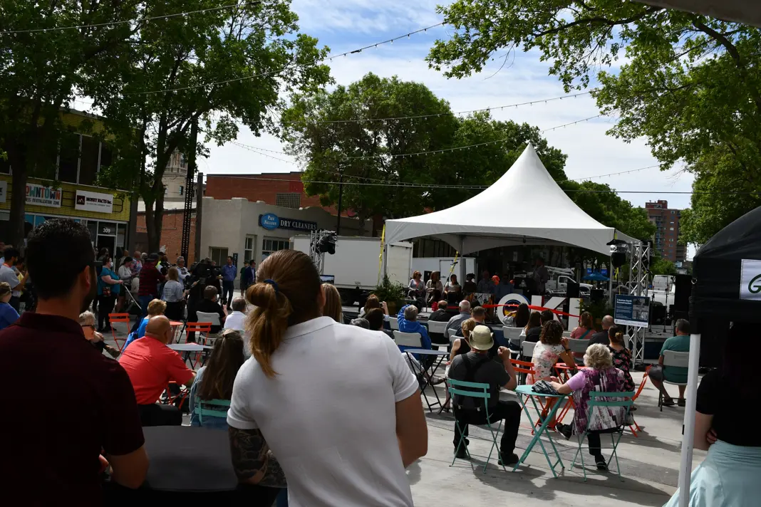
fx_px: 761
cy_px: 254
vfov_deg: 36.9
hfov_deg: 53.1
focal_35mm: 36
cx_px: 380
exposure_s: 1/320
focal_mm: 18
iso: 100
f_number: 9
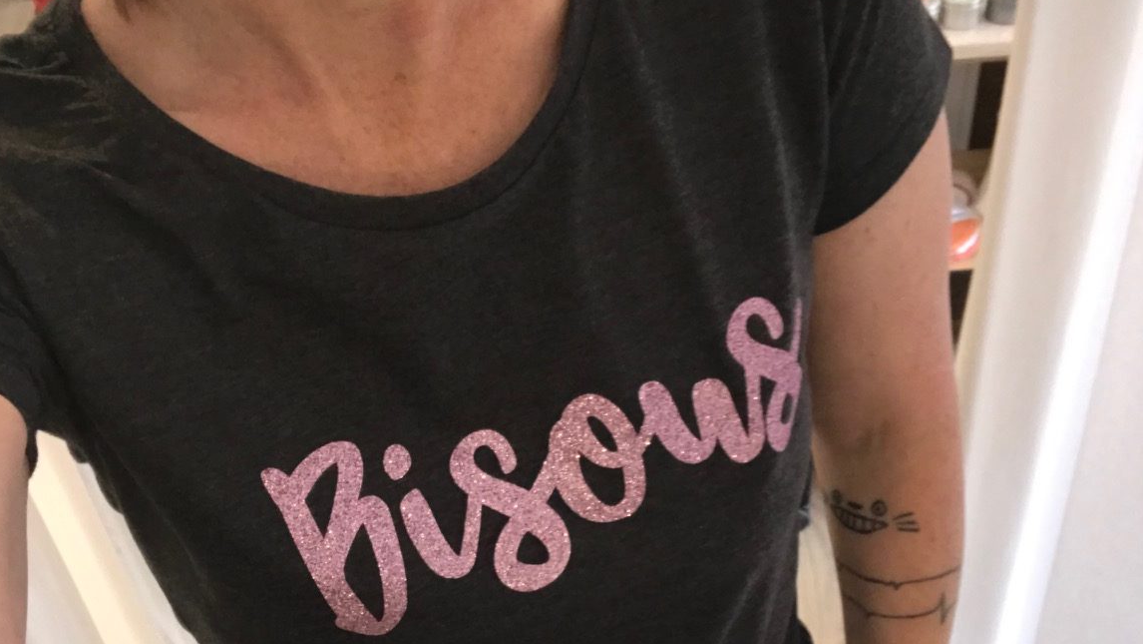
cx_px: 573
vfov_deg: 24.8
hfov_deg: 43.7
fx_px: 1425
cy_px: 569
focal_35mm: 47
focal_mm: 2.87
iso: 80
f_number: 2.2
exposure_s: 1/33
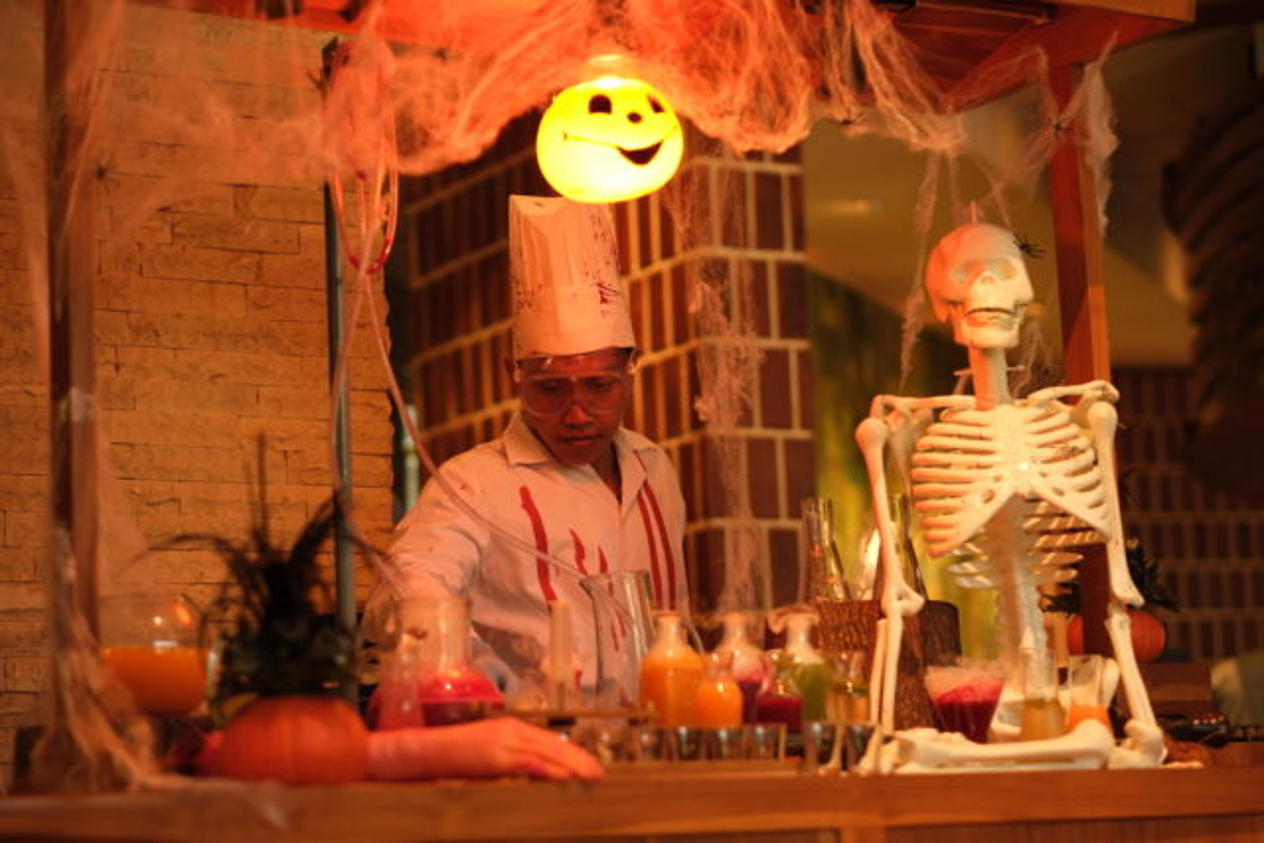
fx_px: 2950
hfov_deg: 24.2
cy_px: 422
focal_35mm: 84
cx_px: 632
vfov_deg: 16.3
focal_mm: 56
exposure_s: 1/125
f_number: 1.8
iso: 400
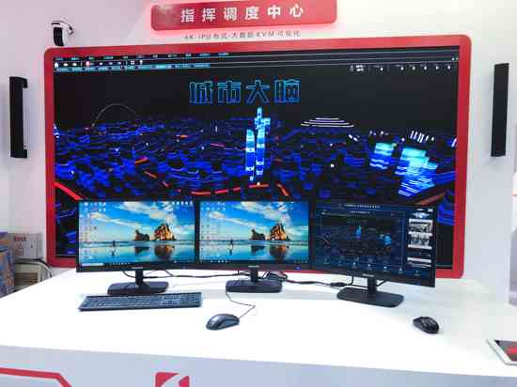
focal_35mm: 28
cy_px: 194
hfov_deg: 63.5
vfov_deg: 49.7
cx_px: 258
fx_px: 418
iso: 25
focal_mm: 3.99
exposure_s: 1/33
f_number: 1.8
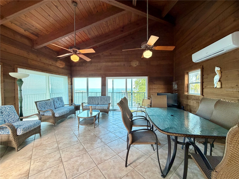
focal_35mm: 14
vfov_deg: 85.7
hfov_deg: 102.1
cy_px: 90
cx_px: 120
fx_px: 97
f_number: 2.2
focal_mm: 2.22
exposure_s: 1/92
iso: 320
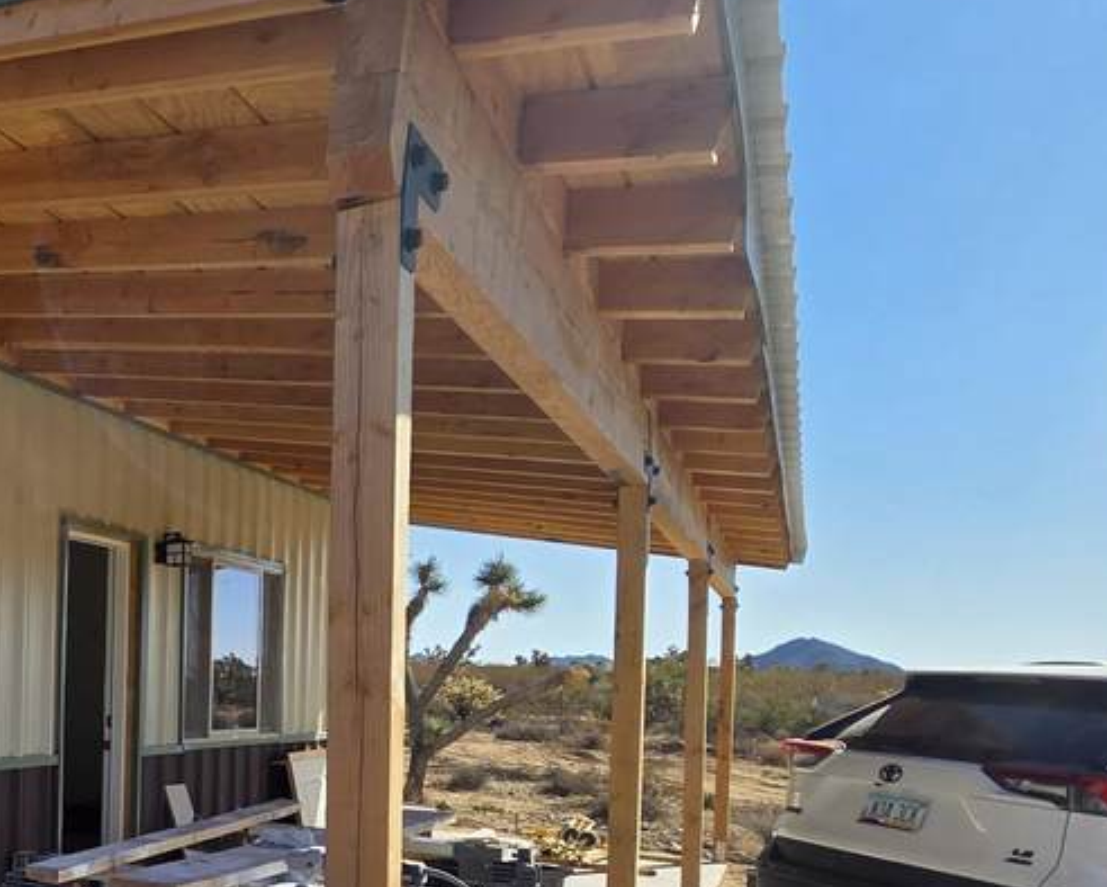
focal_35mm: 33
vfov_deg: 42.9
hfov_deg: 36.9
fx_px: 1082
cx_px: -302
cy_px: 684
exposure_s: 1/1597
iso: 50
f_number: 2.2
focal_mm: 2.2
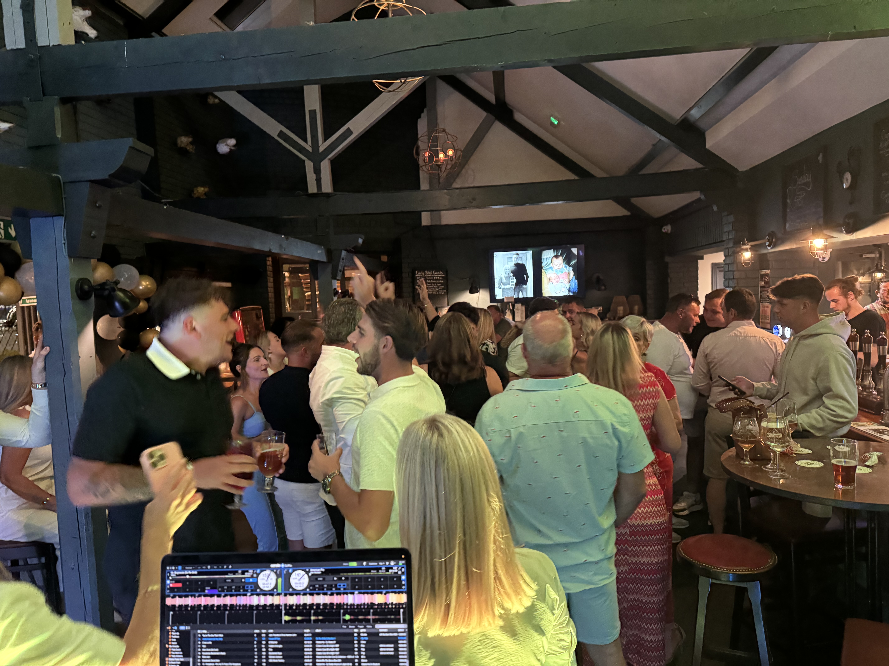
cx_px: 444
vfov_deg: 56.8
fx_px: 616
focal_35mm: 24
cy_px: 333
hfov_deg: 71.6
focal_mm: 6.76
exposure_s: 1/25
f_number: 1.78
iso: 1250
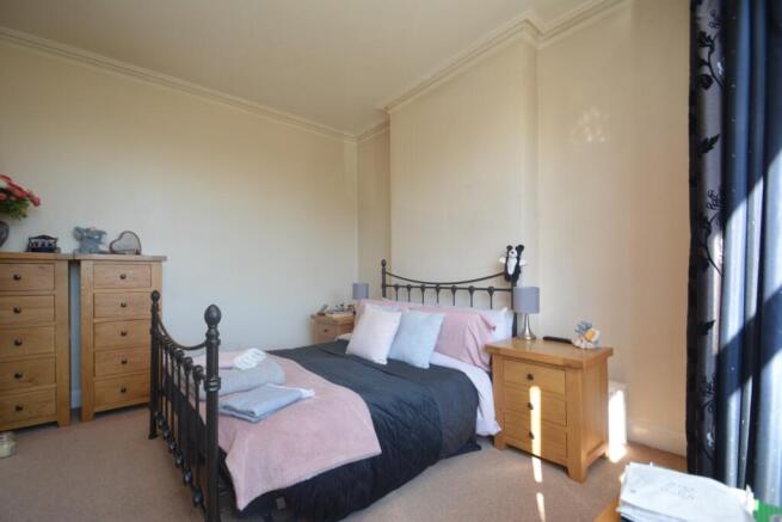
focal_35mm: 15
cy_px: 261
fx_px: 326
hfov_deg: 100.4
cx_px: 391
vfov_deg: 77.4
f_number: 4
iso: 200
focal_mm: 10
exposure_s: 1/80
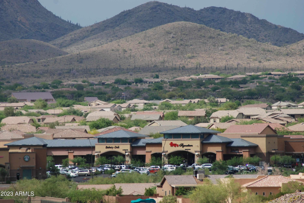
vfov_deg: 3.1
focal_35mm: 450
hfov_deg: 4.6
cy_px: 102
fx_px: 3804
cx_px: 152
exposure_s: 1/800
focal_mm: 300
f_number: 5.6
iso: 200
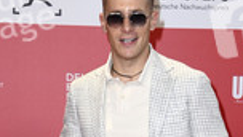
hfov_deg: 15.0
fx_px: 923
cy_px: 260
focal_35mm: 143
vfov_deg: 8.2
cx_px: 147
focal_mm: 52
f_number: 6.3
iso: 640
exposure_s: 1/250
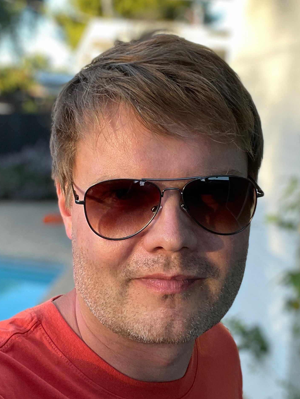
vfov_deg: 38.9
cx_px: 141
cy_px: 191
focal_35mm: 49
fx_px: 566
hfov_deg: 29.7
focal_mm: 2.71
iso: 80
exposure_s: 1/121
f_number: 2.2
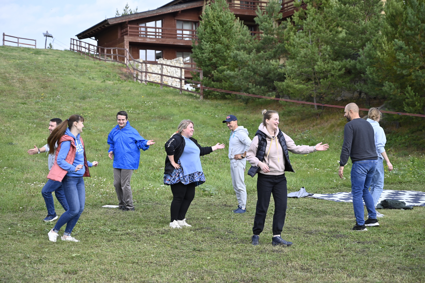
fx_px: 708
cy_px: 142
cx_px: 212
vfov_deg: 22.6
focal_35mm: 60
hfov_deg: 33.4
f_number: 4
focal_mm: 60
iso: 160
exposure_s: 1/800
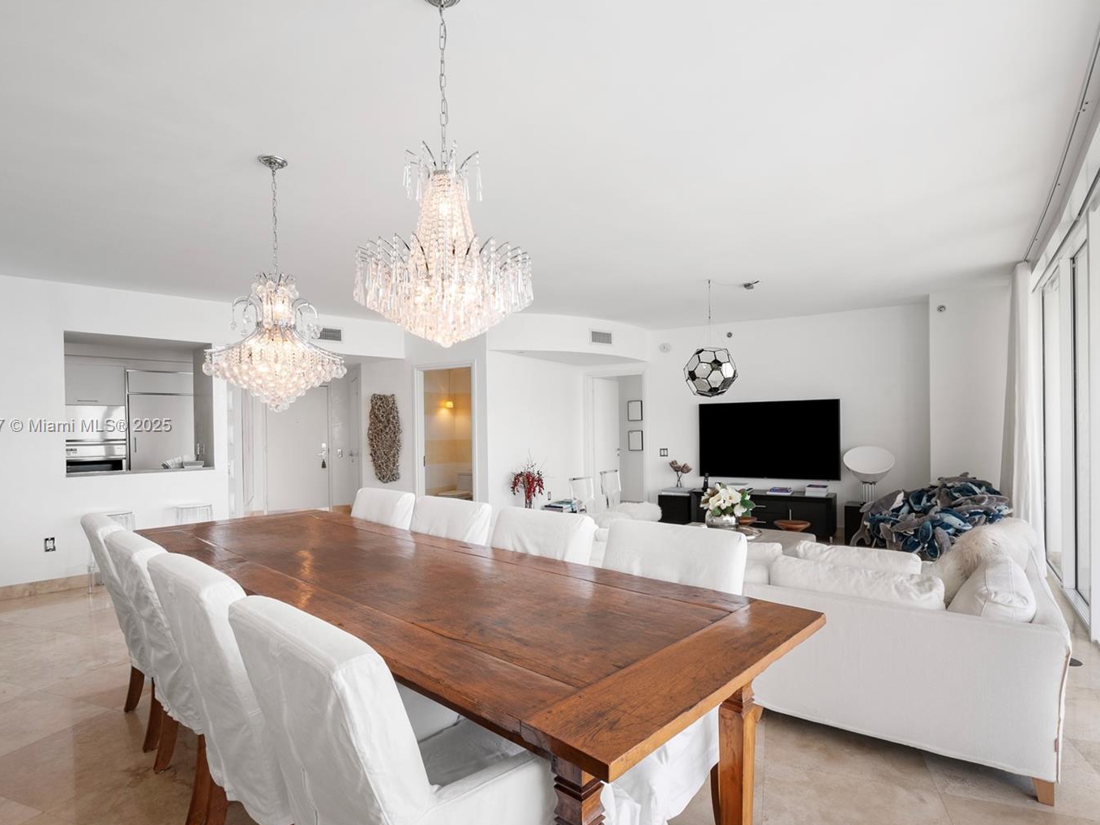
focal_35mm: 17
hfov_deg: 91.0
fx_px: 540
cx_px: 560
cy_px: 426
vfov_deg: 74.7
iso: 250
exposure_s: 1/25
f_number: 9
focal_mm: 10
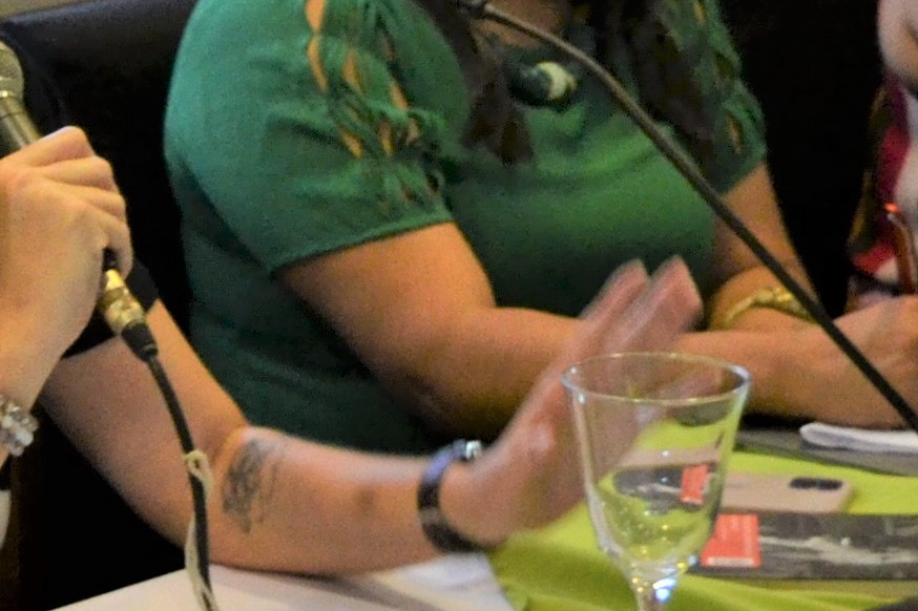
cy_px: 237
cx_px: 50
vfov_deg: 6.4
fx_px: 5445
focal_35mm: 214
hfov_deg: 9.6
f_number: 4
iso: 800
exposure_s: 1/50
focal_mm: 27
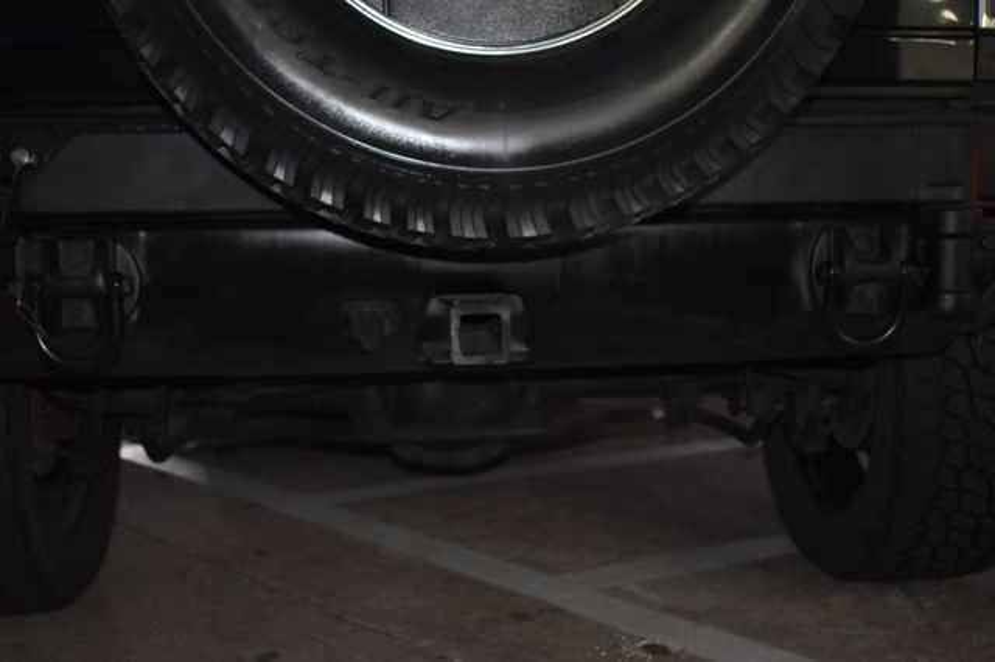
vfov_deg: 30.8
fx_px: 1202
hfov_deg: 45.0
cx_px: 498
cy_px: 331
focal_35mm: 44
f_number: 4.2
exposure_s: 1/60
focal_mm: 29
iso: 1600
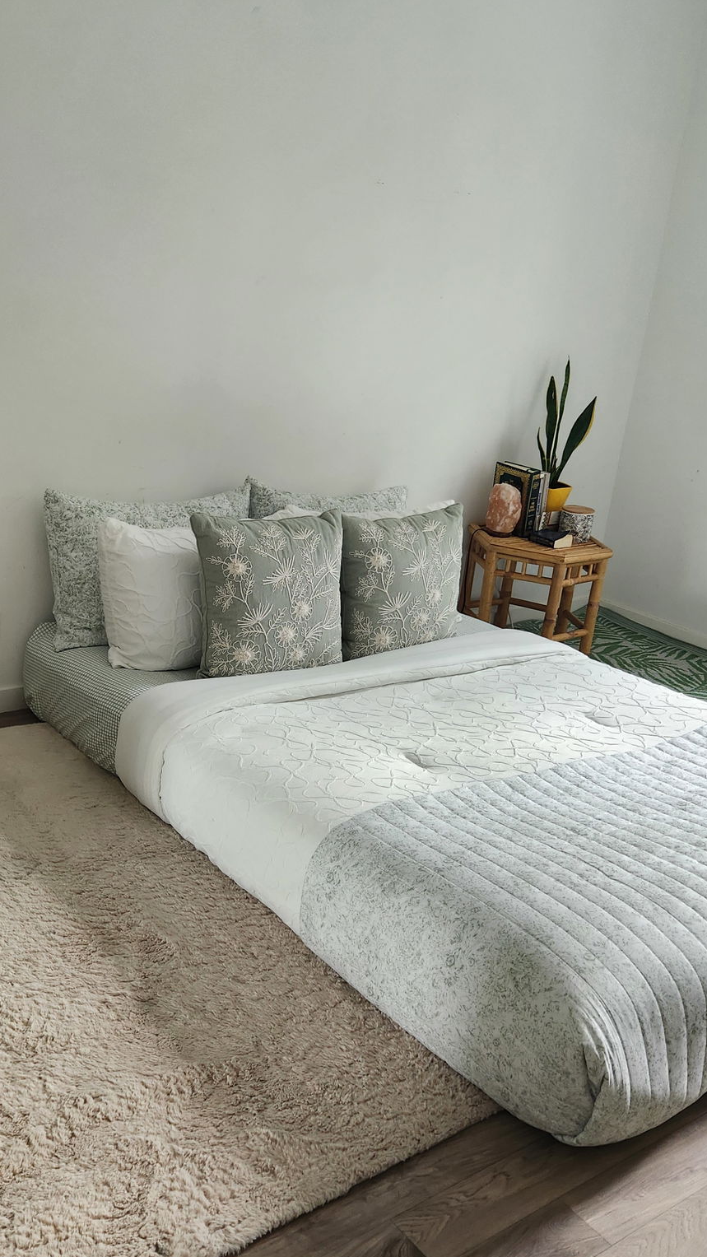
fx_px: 1166
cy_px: 646
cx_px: 249
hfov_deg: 33.5
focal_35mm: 35
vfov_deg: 56.6
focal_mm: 5.4
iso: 160
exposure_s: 1/120
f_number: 1.8
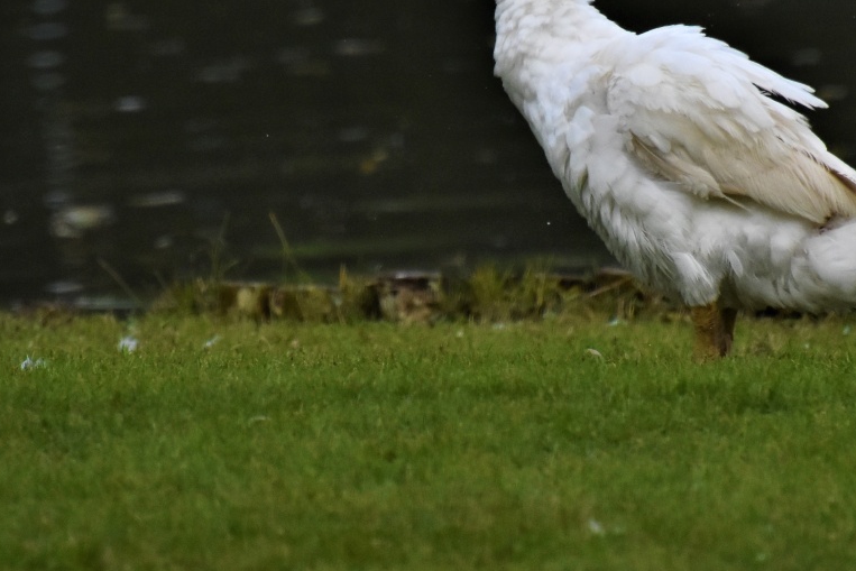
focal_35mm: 778
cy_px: 141
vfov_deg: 1.8
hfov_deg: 2.7
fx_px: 18501
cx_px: 576
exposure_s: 1/1600
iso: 1250
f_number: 6.3
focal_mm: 330
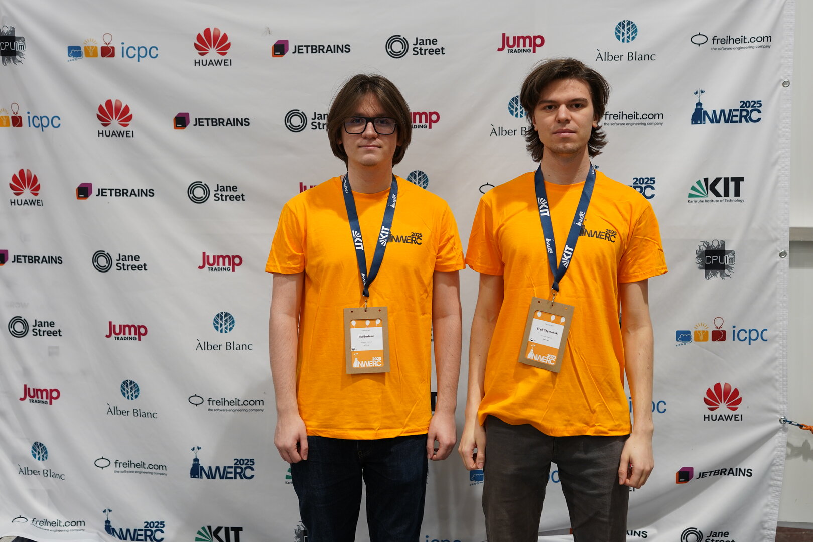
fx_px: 1129
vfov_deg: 27.0
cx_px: 406
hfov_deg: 39.6
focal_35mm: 50
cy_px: 271
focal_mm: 50
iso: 640
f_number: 2.8
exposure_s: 1/60
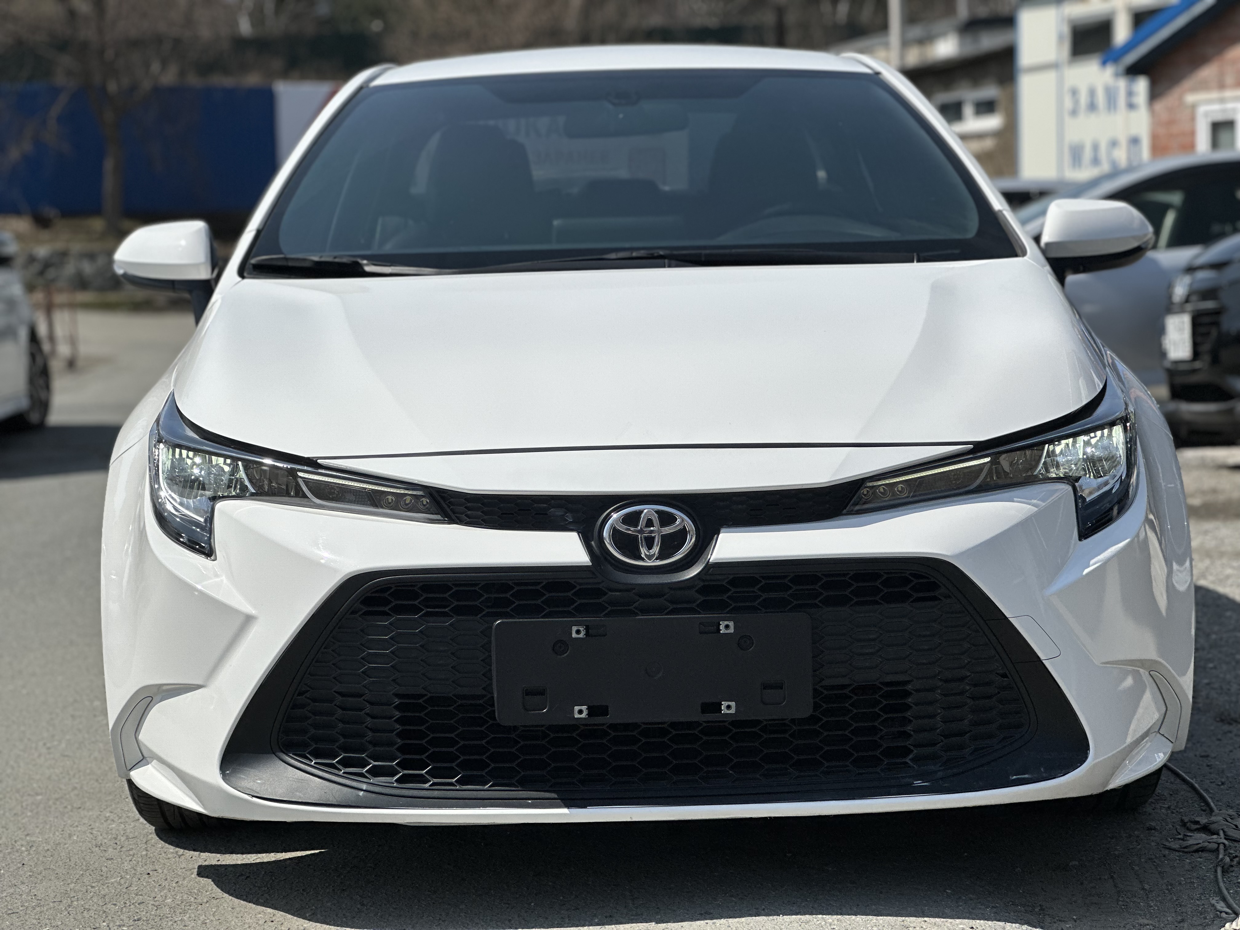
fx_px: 2758
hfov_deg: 25.3
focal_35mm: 77
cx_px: 620
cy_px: 465
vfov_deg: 19.1
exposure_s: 1/1815
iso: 32
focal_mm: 9
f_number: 2.8
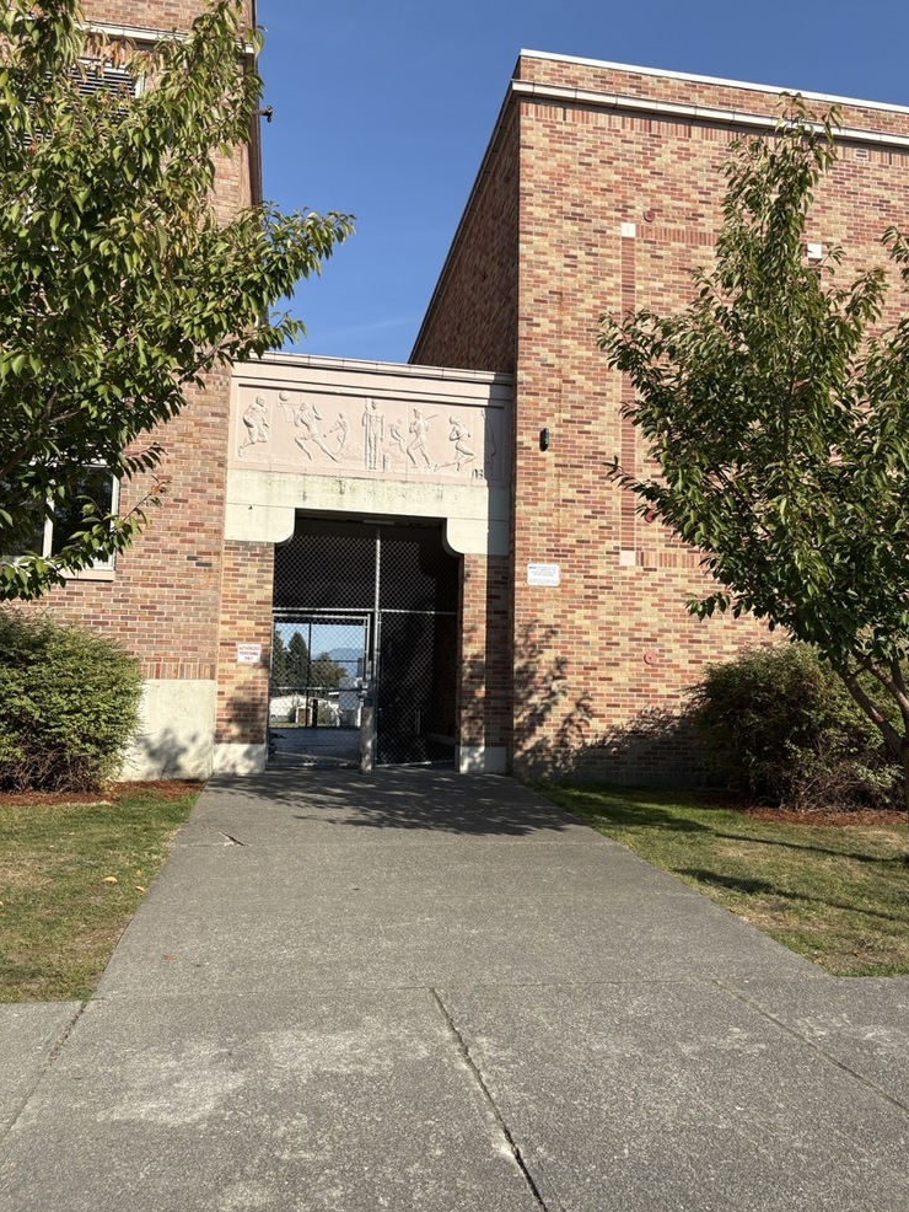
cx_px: 464
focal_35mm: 27
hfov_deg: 51.4
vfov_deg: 65.3
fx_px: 945
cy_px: 590
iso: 50
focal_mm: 5.96
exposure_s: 1/2865
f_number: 1.6
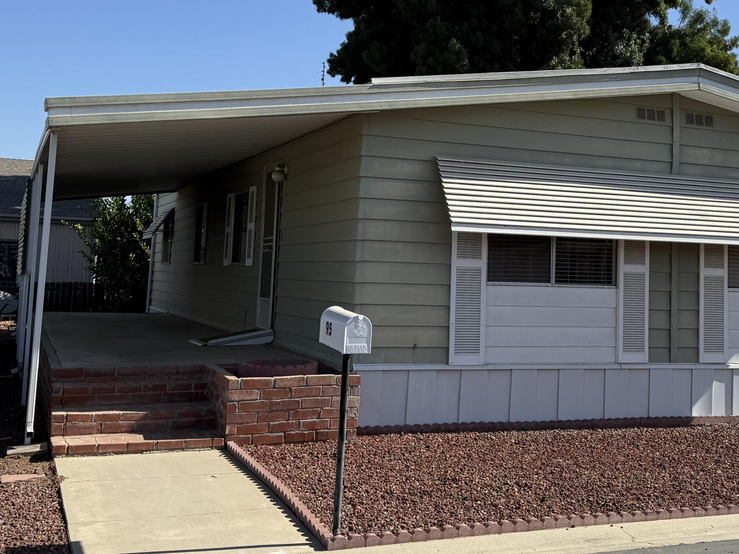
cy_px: 186
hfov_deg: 39.8
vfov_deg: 30.7
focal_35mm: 47
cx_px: 505
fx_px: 1003
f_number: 1.78
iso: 80
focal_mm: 6.76
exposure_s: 1/4167
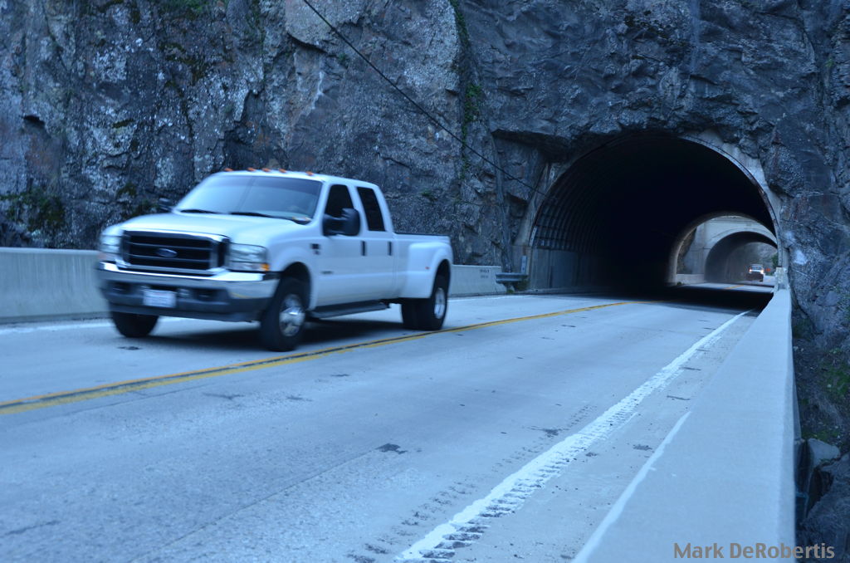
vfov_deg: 30.7
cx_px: 425
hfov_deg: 45.0
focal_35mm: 44
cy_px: 282
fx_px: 1025
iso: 640
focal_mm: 29
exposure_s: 1/160
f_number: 6.3
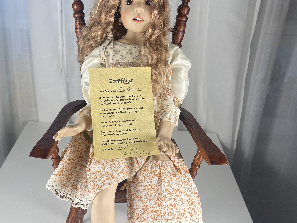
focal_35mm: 38
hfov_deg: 48.7
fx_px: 326
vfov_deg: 37.6
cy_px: 127
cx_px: 120
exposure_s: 1/105
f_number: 1.6
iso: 32
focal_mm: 5.1
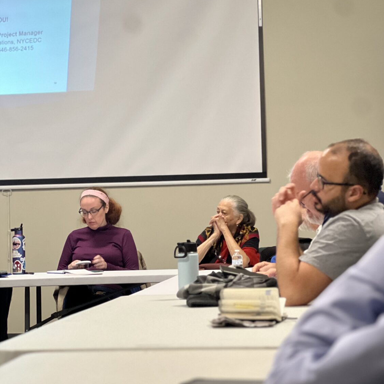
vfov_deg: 19.1
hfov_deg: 19.1
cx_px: 192
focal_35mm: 91
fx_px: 1142
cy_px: 176
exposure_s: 1/30
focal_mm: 9
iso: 400
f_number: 2.8
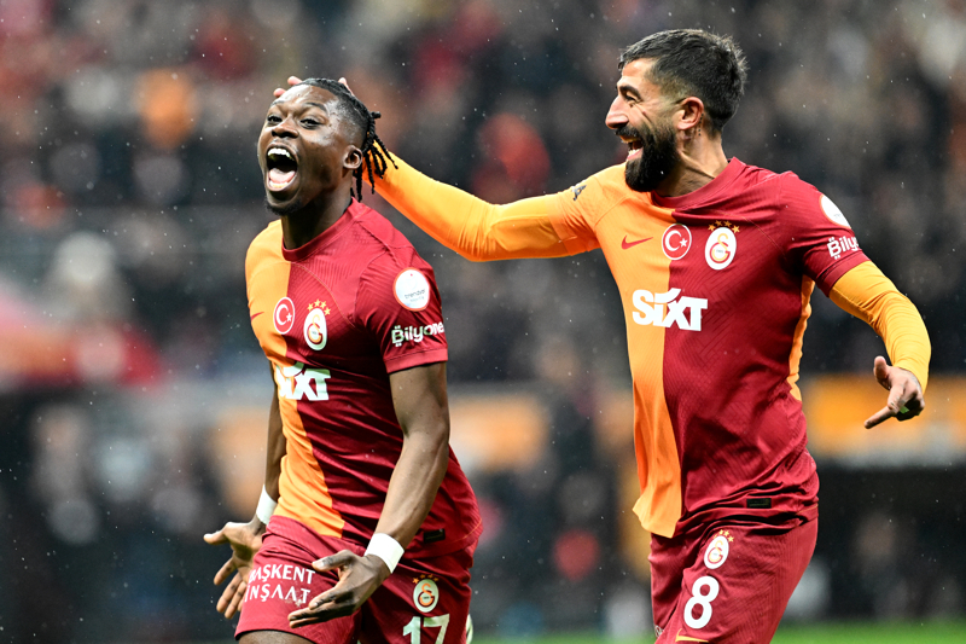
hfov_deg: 5.2
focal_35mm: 400
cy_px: 322
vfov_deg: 3.4
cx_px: 483
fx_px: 10730
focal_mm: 400
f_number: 3.5
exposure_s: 1/1250
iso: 7200
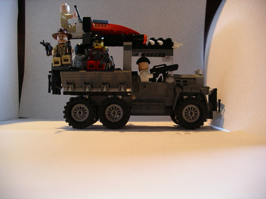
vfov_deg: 38.7
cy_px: 100
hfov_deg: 50.1
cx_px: 133
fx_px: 284
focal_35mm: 37
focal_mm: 7.8
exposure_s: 1/20
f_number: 2.8
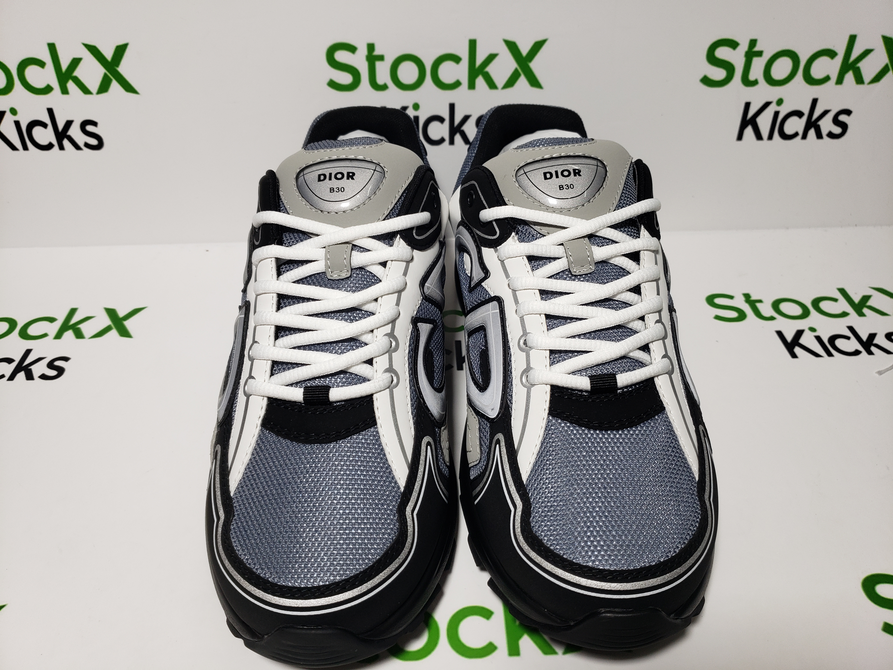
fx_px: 671
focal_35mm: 26
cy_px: 335
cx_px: 446
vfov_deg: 53.1
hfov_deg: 67.3
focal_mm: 4.3
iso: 50
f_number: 1.5
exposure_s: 1/536
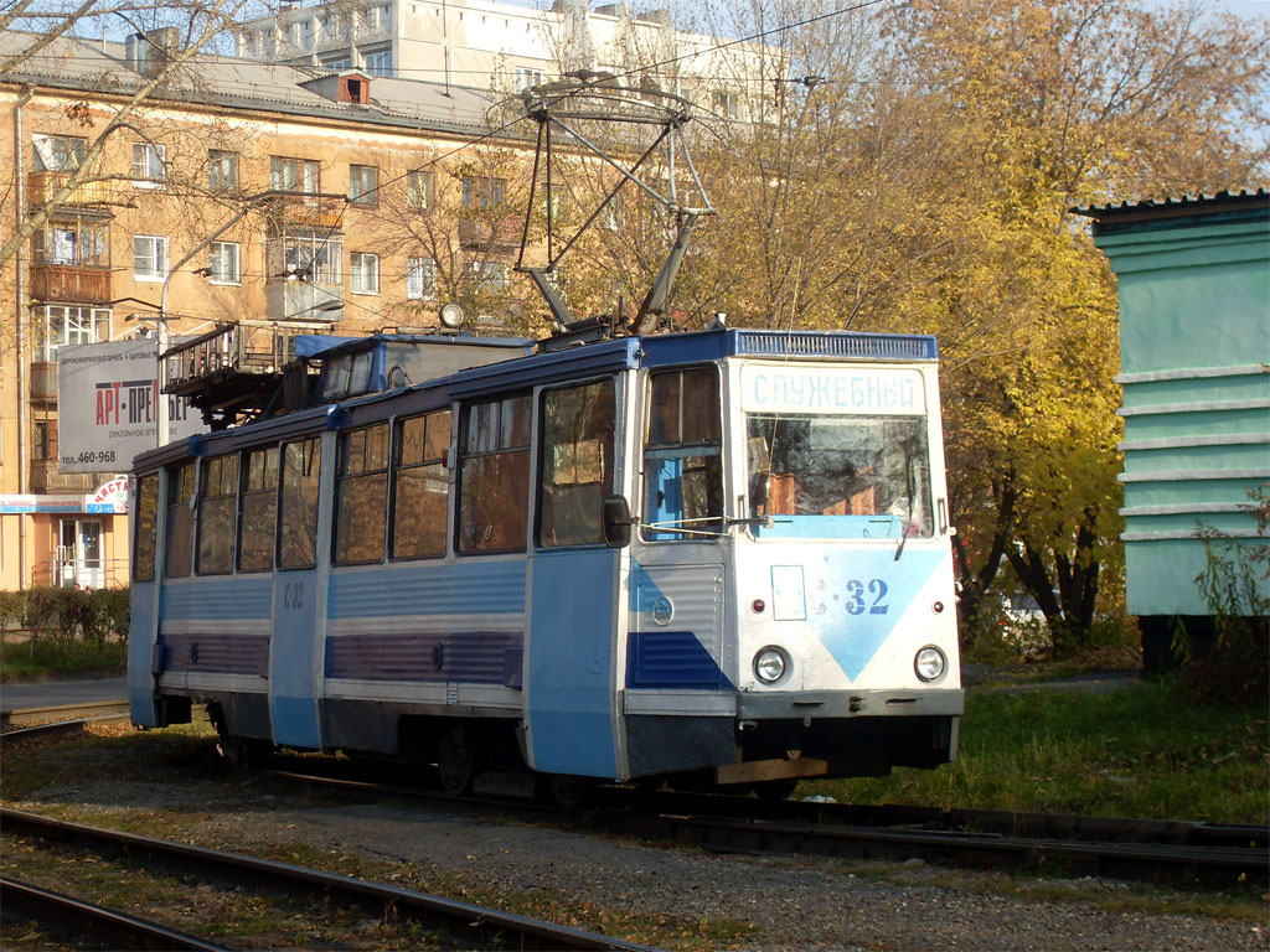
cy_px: 476
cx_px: 635
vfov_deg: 17.6
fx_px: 3082
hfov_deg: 23.3
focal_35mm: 84
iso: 80
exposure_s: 1/350
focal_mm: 13.5
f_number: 4.4
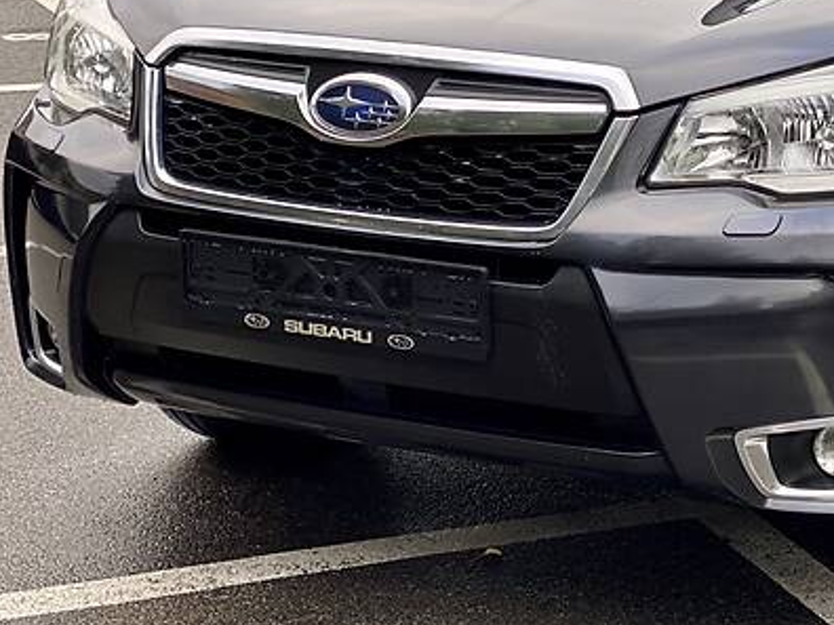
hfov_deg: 18.5
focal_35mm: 105
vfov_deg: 14.0
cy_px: 65
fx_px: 2530
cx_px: 706
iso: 40
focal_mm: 6
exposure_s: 1/122
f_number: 2
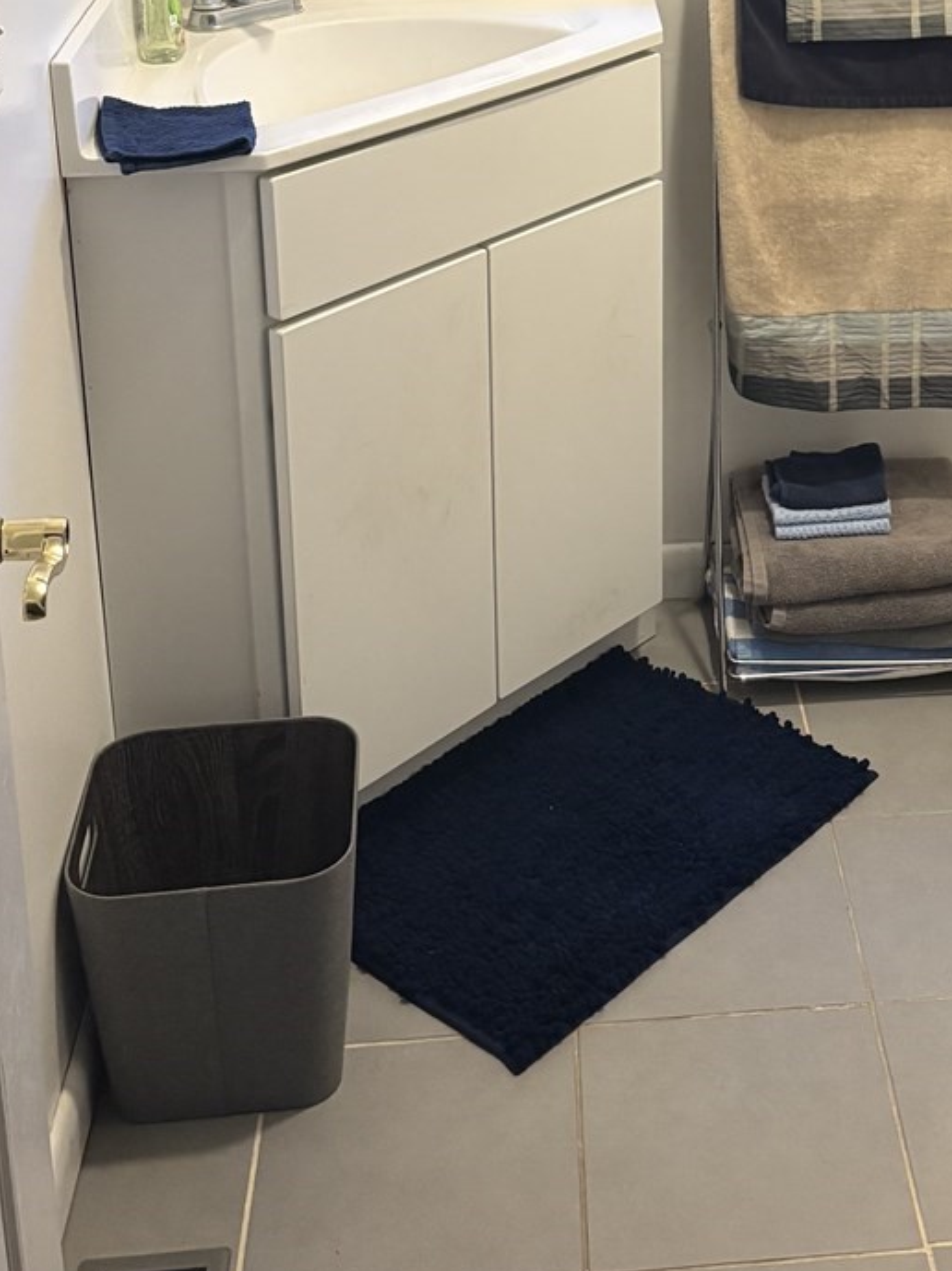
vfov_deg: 31.2
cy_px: 57
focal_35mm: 58
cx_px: 756
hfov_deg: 24.8
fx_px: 2129
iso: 320
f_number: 1.6
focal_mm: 5.96
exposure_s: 1/60
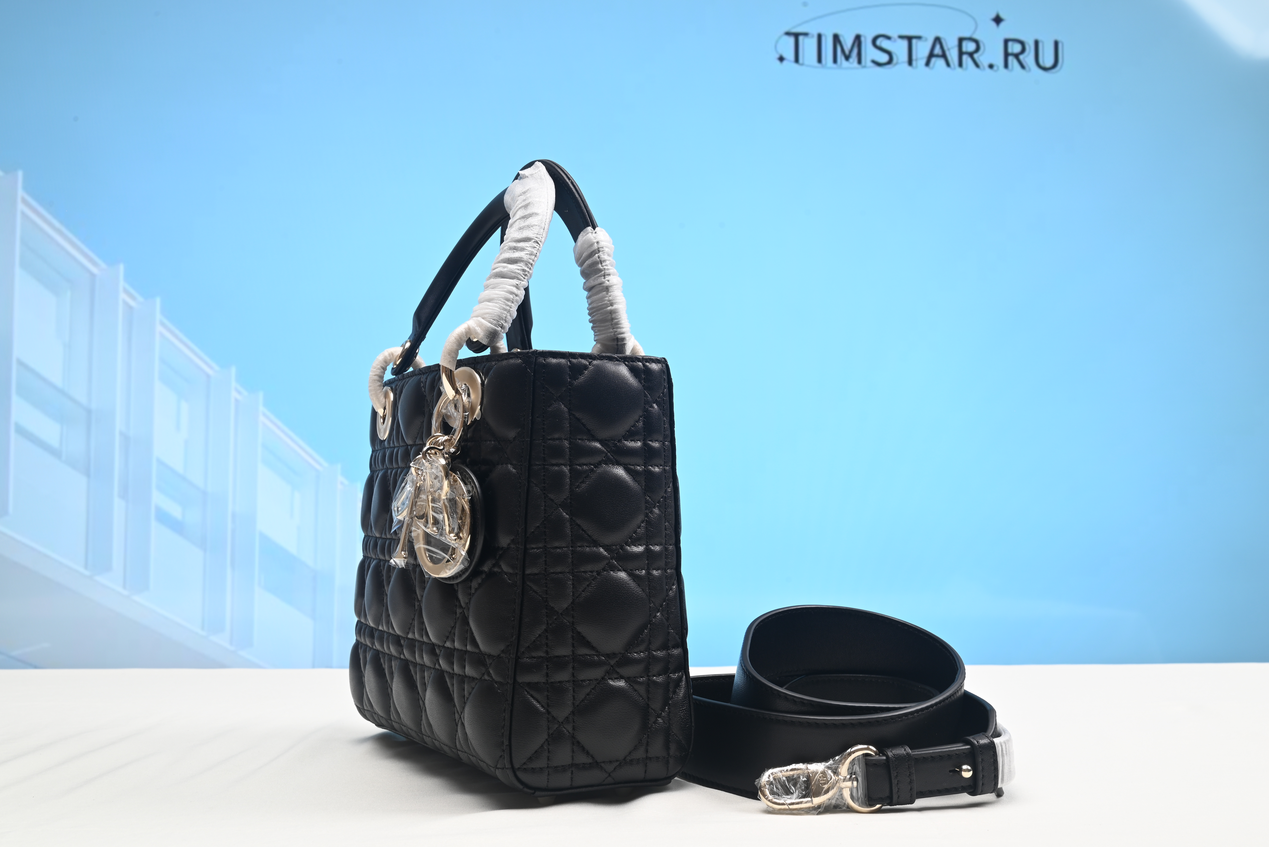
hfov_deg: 49.5
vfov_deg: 34.2
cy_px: 424
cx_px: 634
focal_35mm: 39
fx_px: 1375
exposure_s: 1/2
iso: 100
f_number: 16
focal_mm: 39
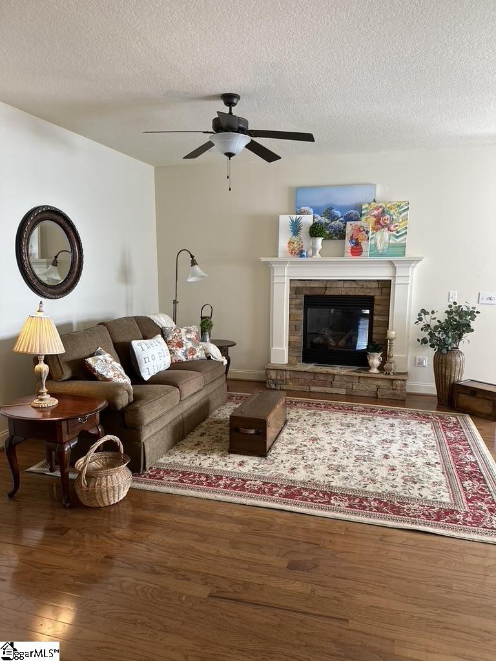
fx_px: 459
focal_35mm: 24
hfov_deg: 56.8
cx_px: 248
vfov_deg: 71.6
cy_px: 330
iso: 200
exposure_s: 1/120
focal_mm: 6.86
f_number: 1.78
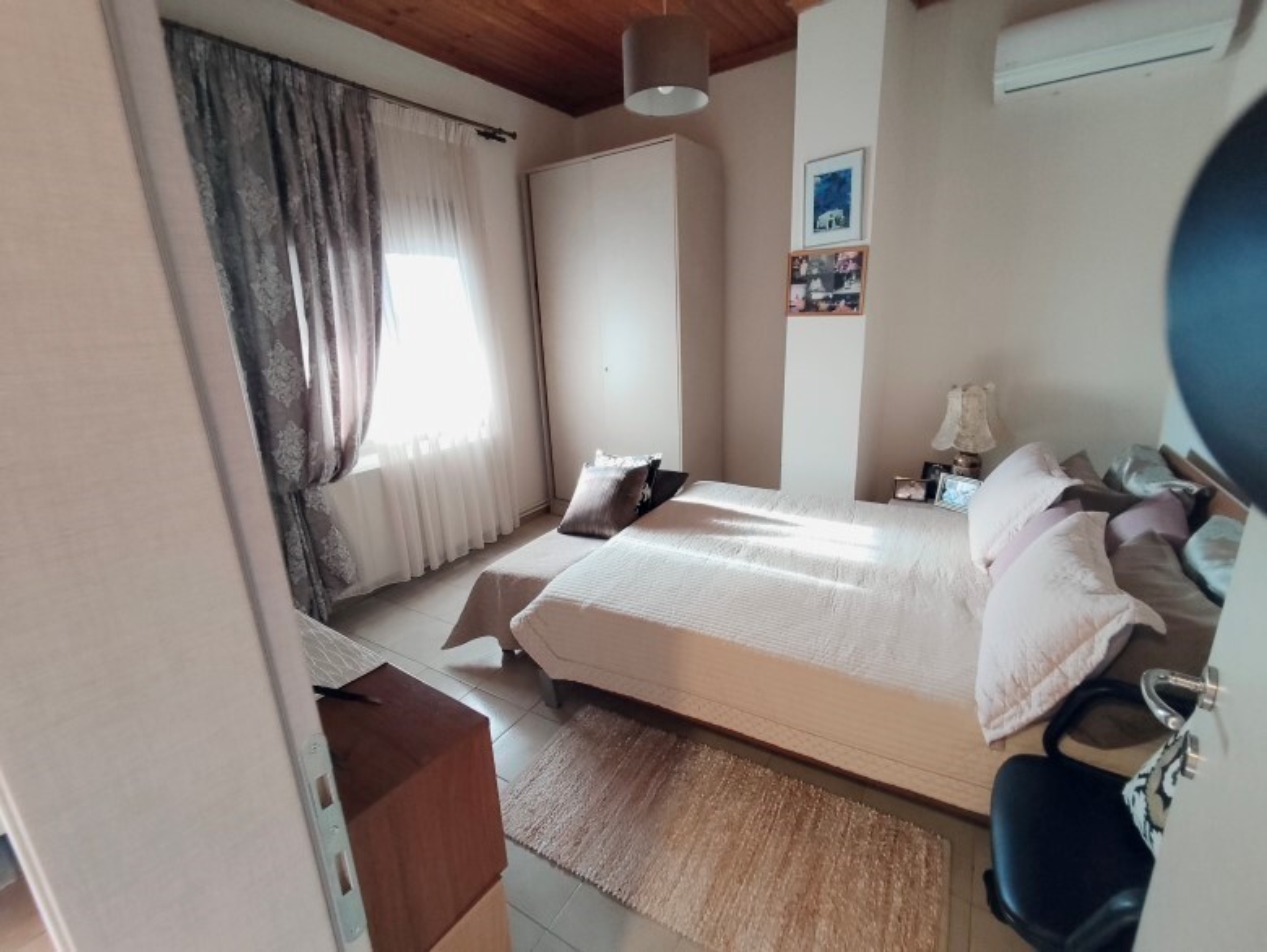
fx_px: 549
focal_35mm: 15
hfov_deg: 98.1
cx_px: 634
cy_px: 476
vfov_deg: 81.8
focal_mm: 1.65
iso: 250
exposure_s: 1/50
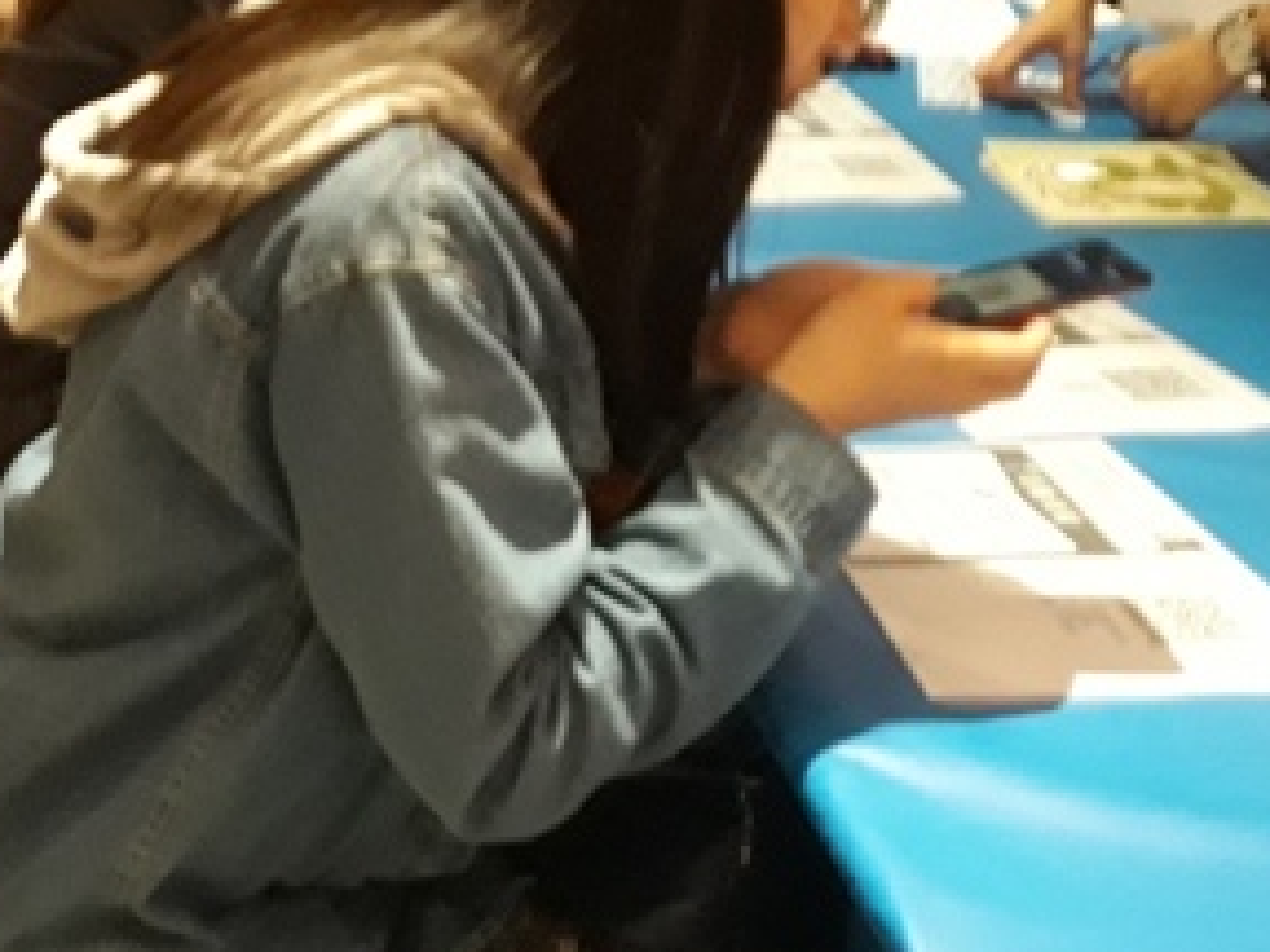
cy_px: 101
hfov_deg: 30.4
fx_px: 2201
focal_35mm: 60
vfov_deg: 23.8
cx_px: 75
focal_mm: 3.71
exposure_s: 1/24
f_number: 1.7
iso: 500
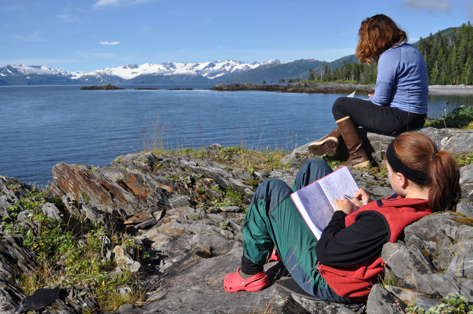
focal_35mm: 39
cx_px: 236
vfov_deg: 34.1
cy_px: 157
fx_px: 512
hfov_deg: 49.6
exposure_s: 1/200
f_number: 7.1
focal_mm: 26
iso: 200
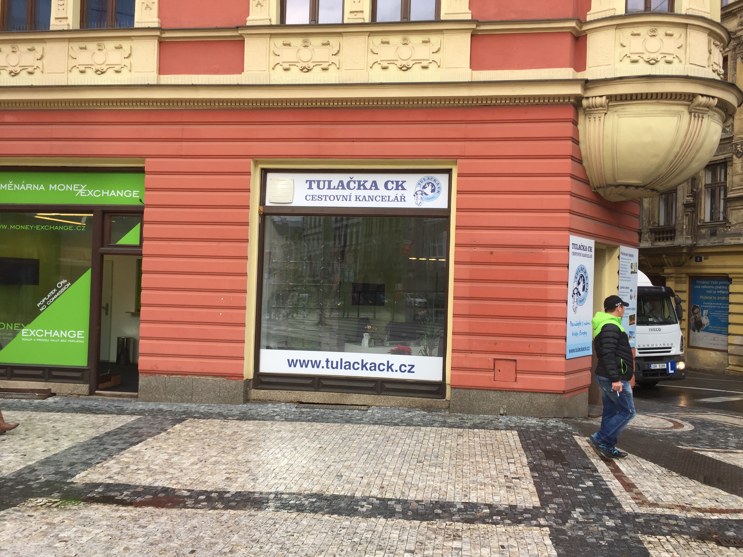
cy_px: 278
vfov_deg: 48.2
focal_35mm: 29
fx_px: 622
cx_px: 372
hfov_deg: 61.7
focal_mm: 4.15
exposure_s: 1/356
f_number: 2.2
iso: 32
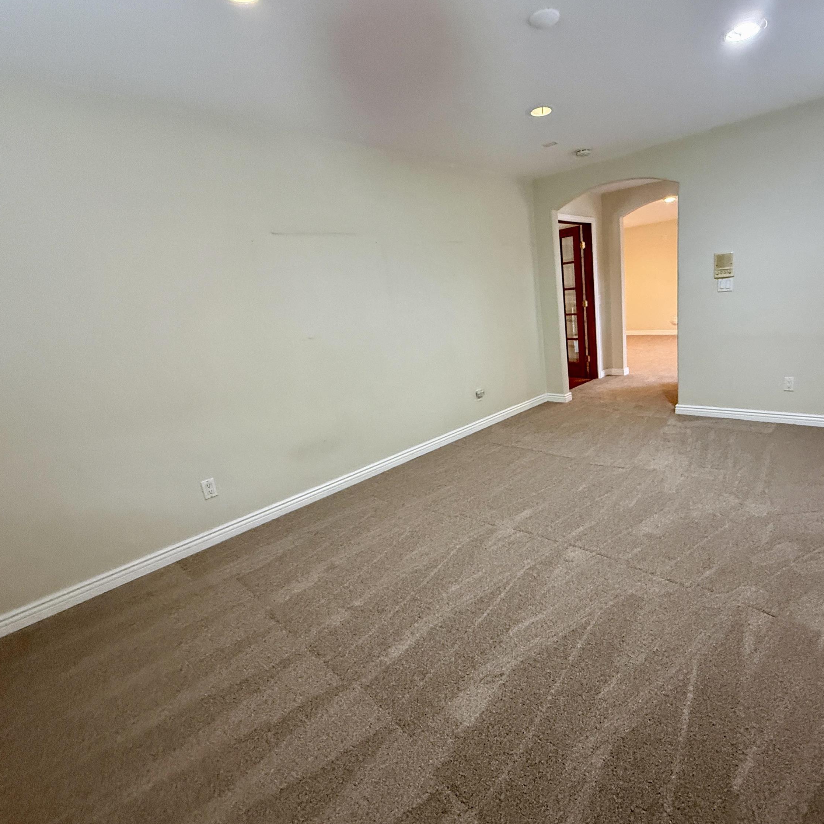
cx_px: 505
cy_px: 410
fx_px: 458
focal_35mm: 17
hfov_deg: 82.7
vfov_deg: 84.0
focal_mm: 2.22
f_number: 2.2
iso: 500
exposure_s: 1/60
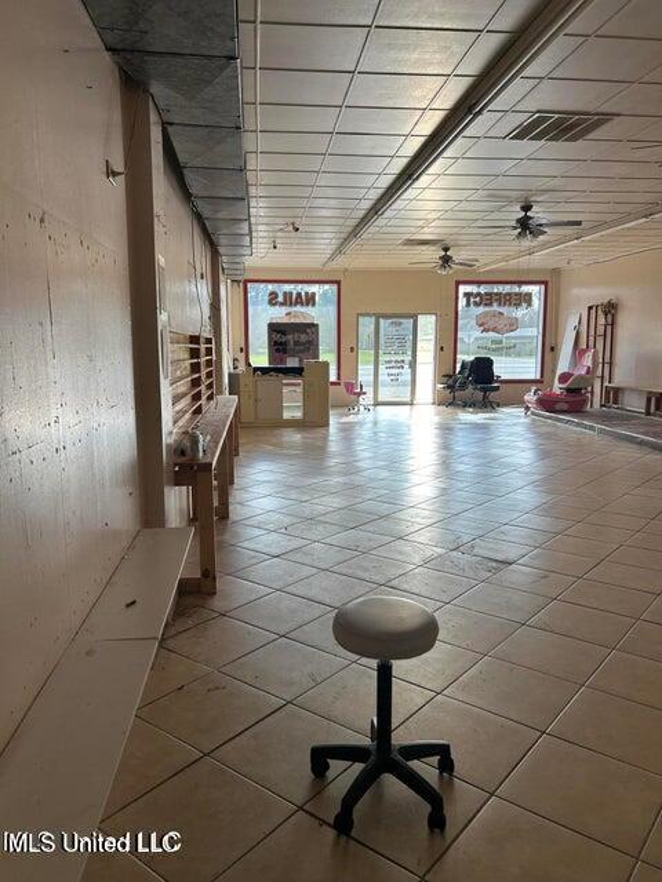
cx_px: 331
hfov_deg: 53.1
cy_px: 441
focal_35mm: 26
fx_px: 663
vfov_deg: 67.3
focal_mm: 5.7
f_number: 1.5
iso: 50
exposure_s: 1/121
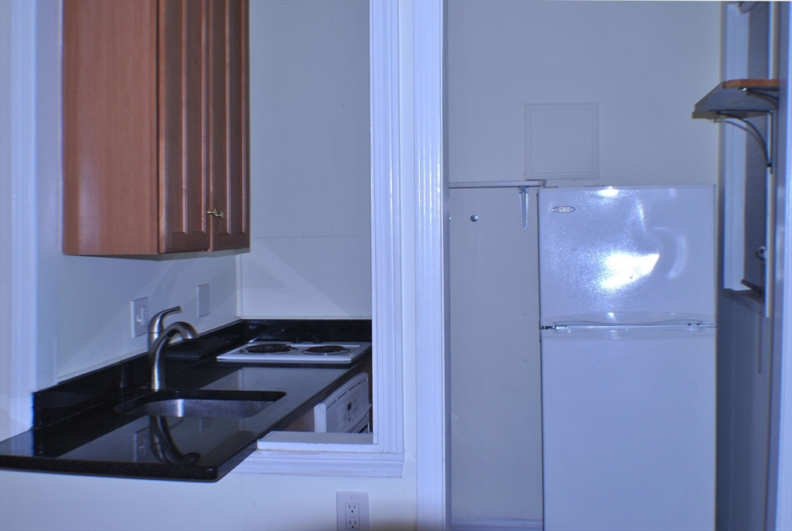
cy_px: 266
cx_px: 396
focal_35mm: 60
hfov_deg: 33.4
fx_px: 1322
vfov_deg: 22.7
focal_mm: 40
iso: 100
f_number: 5.3
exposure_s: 1/100
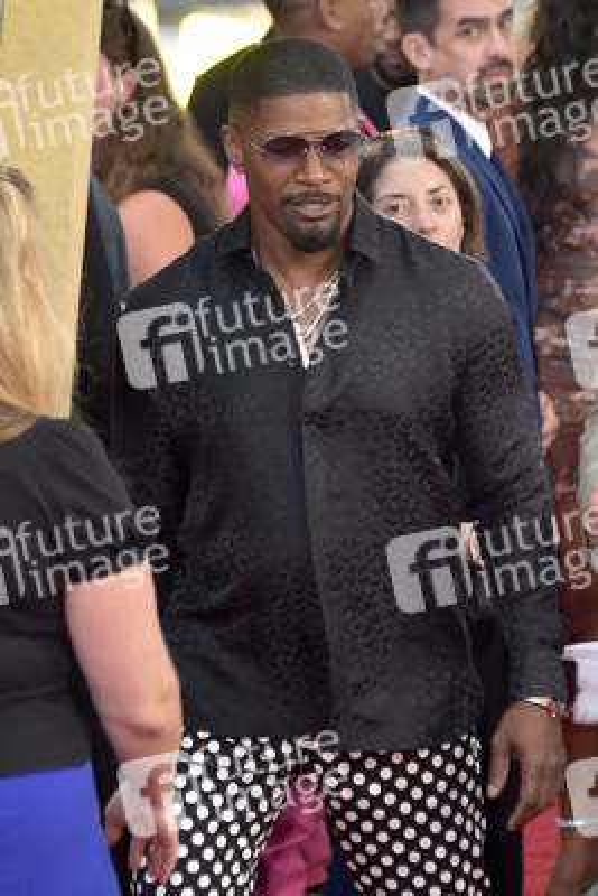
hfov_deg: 6.5
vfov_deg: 9.8
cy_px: 448
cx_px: 299
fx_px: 5228
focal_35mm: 210
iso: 1600
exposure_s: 1/250
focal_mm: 210
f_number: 5.6
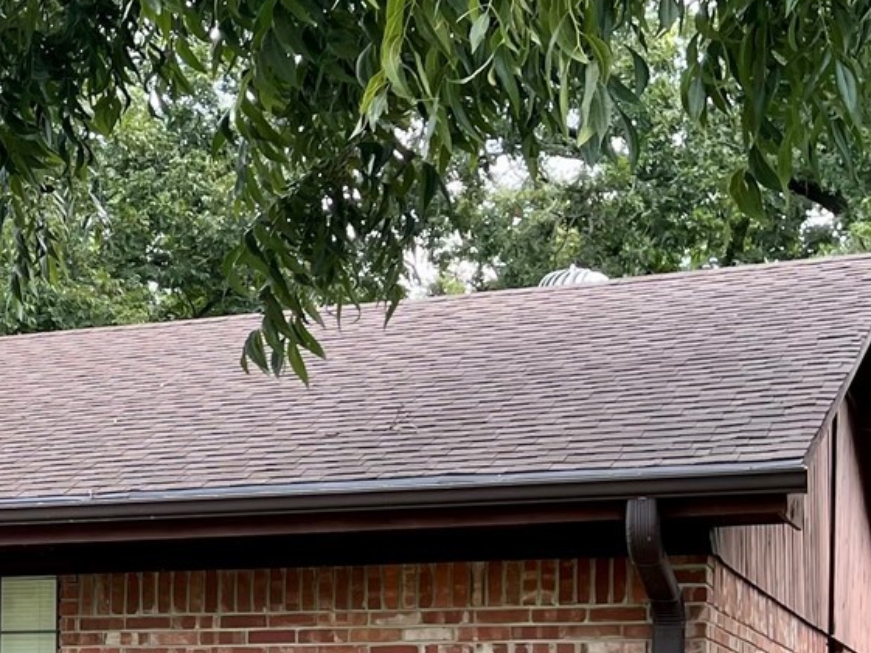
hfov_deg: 20.0
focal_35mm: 89
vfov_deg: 16.3
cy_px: 647
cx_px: -304
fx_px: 2240
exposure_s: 1/300
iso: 32
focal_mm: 5.1
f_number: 1.6
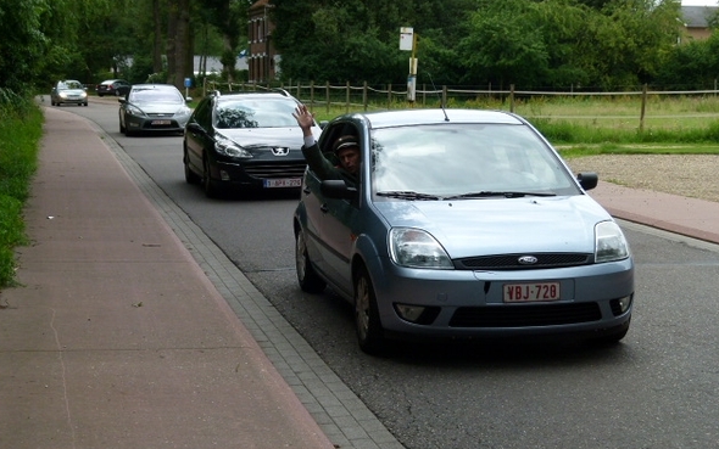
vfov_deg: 18.9
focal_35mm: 69
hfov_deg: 29.8
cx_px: 357
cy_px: 218
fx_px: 1352
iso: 100
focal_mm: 11.6
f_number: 4
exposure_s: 1/400
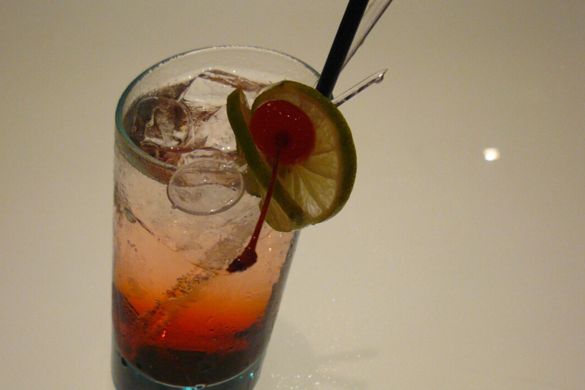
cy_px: 189
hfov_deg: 38.9
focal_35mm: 51
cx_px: 288
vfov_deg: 26.5
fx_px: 829
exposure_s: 1/20
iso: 200
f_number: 2.8
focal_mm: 6
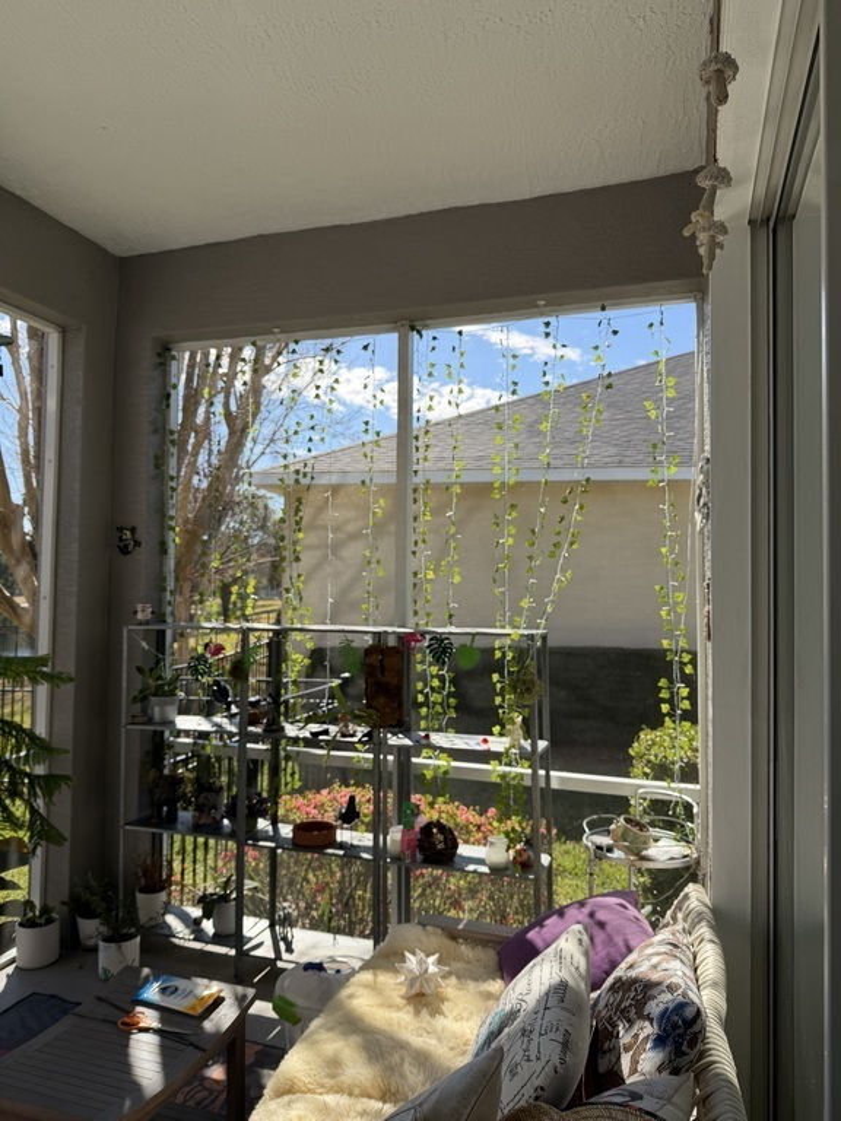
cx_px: 420
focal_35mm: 24
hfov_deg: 56.8
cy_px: 560
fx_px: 777
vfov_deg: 71.6
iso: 100
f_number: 1.78
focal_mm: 6.76
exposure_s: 1/2000
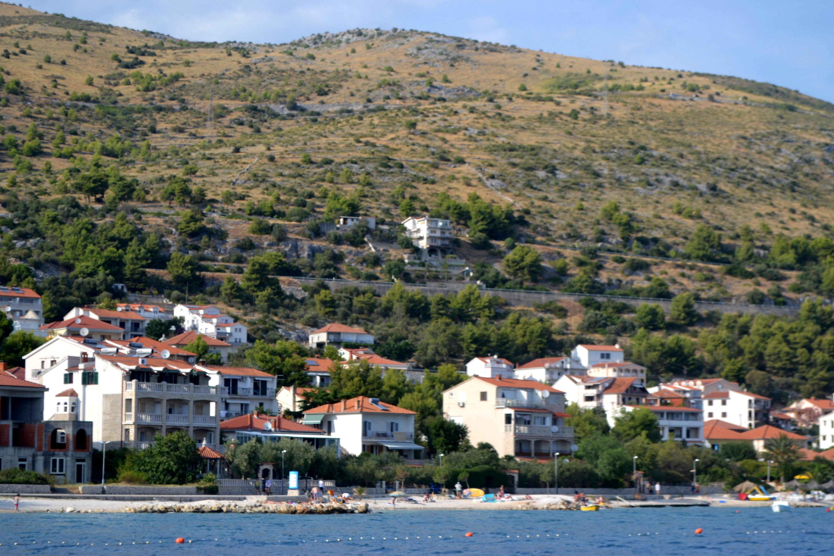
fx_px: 1911
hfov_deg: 24.6
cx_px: 417
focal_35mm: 82
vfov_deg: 16.6
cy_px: 278
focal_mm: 55
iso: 100
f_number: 5.6
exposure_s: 1/125
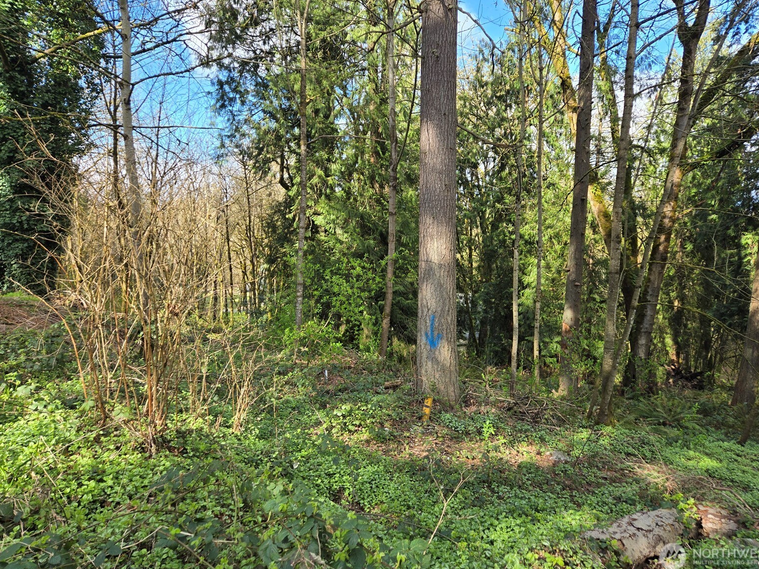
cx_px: 392
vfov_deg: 56.8
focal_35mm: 24
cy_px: 280
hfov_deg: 71.6
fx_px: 526
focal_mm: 5.4
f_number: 1.8
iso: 25
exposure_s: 1/484
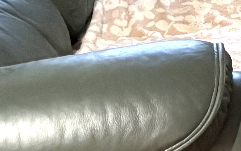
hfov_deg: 9.3
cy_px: -266
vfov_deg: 6.6
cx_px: 691
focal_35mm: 186
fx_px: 1222
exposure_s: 1/33
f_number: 1.6
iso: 500
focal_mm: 5.96
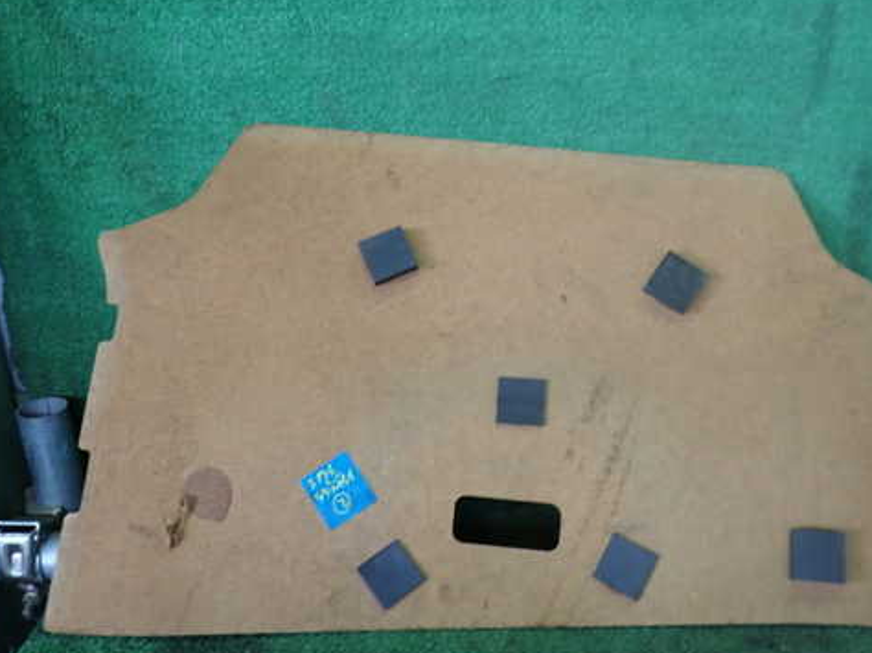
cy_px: 344
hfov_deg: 49.0
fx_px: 957
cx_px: 471
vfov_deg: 37.7
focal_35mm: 38
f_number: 2.3
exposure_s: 1/40
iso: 200
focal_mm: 5.4
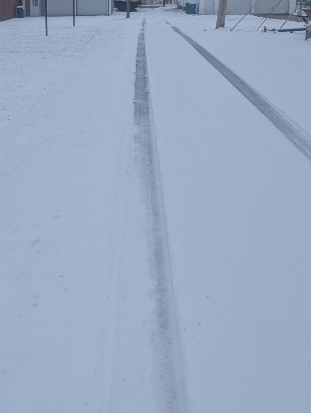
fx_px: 454
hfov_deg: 35.9
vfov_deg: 46.1
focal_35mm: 38
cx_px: 41
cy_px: 77
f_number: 2.2
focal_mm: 2.35
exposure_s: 1/1106
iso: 46
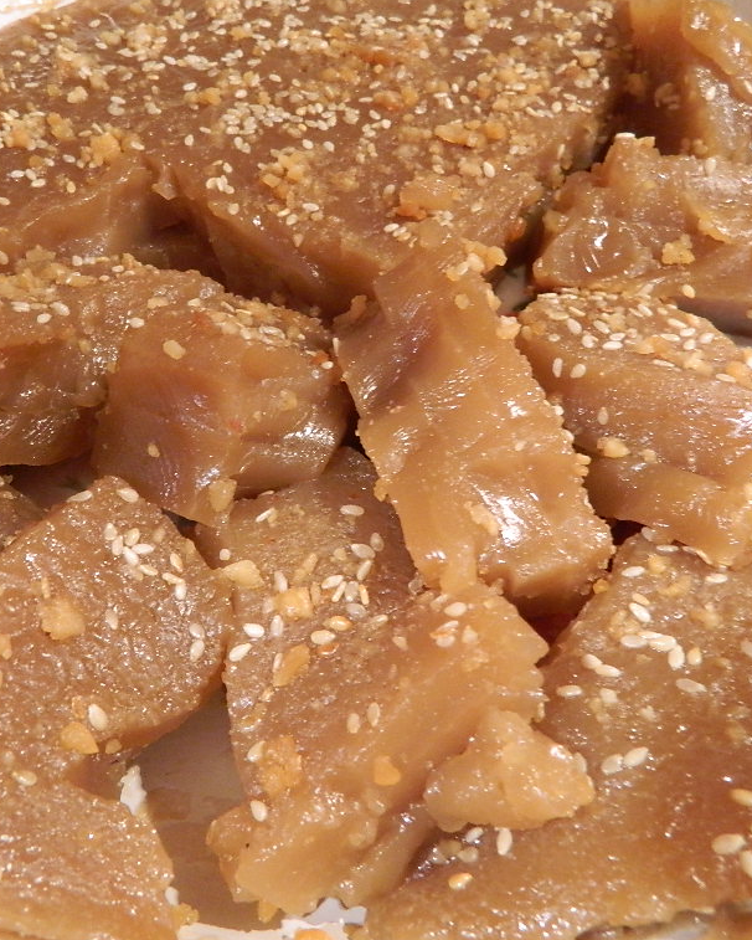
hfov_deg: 44.3
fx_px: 918
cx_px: 299
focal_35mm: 33
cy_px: 474
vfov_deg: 54.2
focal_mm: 4.5
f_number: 3.1
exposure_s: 1/5
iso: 400
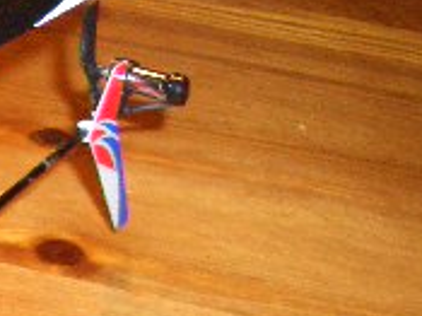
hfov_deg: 7.2
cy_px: 468
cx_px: -289
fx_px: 3301
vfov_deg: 5.4
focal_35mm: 271
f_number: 3.9
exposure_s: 1/60
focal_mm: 12.2
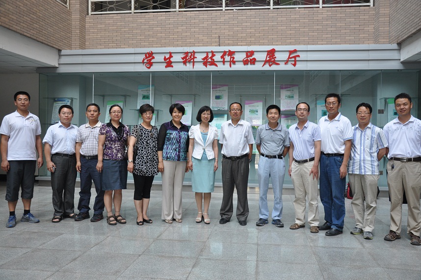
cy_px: 140
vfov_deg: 39.9
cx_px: 210
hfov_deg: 57.3
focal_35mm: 33
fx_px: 385
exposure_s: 1/25
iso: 400
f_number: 5
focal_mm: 22
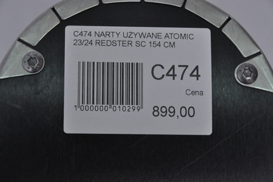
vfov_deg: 8.7
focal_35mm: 158
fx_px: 1193
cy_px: 91
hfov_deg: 13.1
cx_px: 136
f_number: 9.5
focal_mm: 105
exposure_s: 1/125
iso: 3200
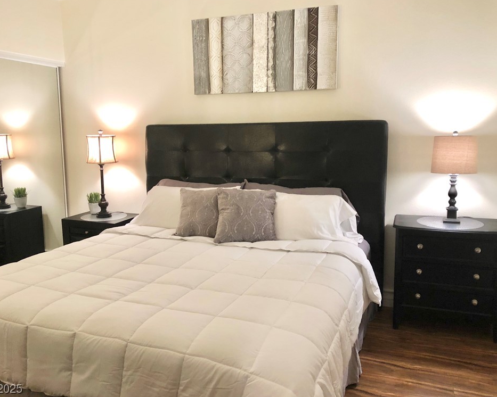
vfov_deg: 48.5
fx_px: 441
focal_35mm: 30
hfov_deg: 58.8
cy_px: 196
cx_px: 241
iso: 64
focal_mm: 3.99
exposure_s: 1/15
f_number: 1.8
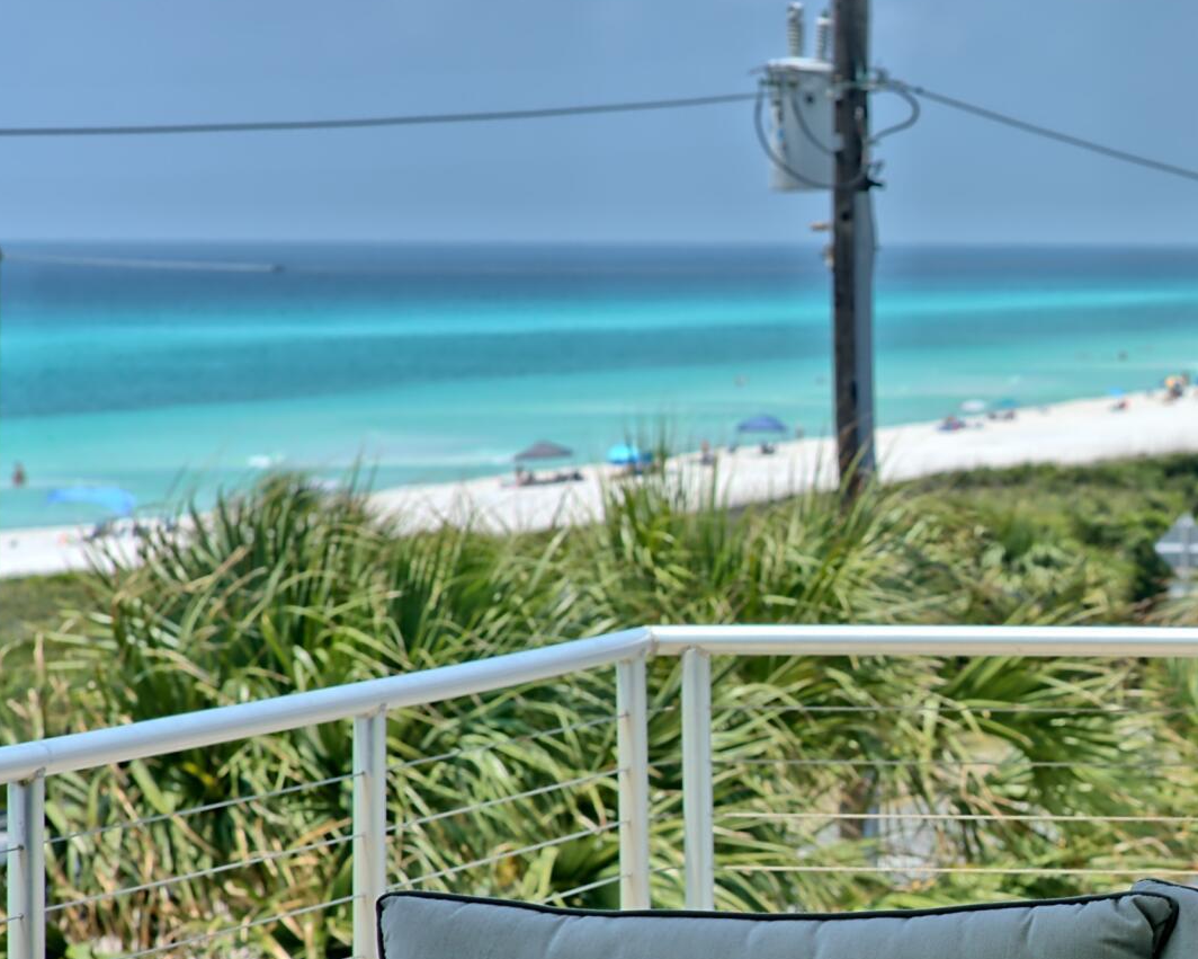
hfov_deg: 8.5
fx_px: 7977
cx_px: 1322
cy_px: 752
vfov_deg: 6.9
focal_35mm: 225
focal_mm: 85
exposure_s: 1/200
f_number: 8
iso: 100
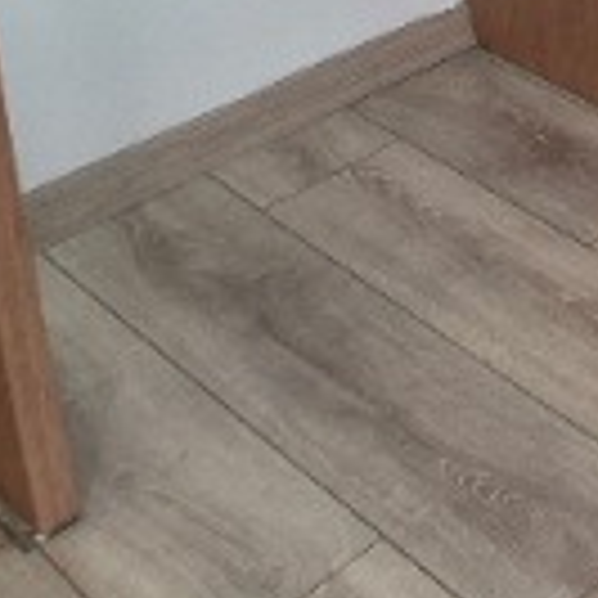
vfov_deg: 18.7
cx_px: 1340
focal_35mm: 69
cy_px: -513
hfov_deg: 16.0
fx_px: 1349
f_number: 2.2
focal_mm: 1.74
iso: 80
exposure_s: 1/100
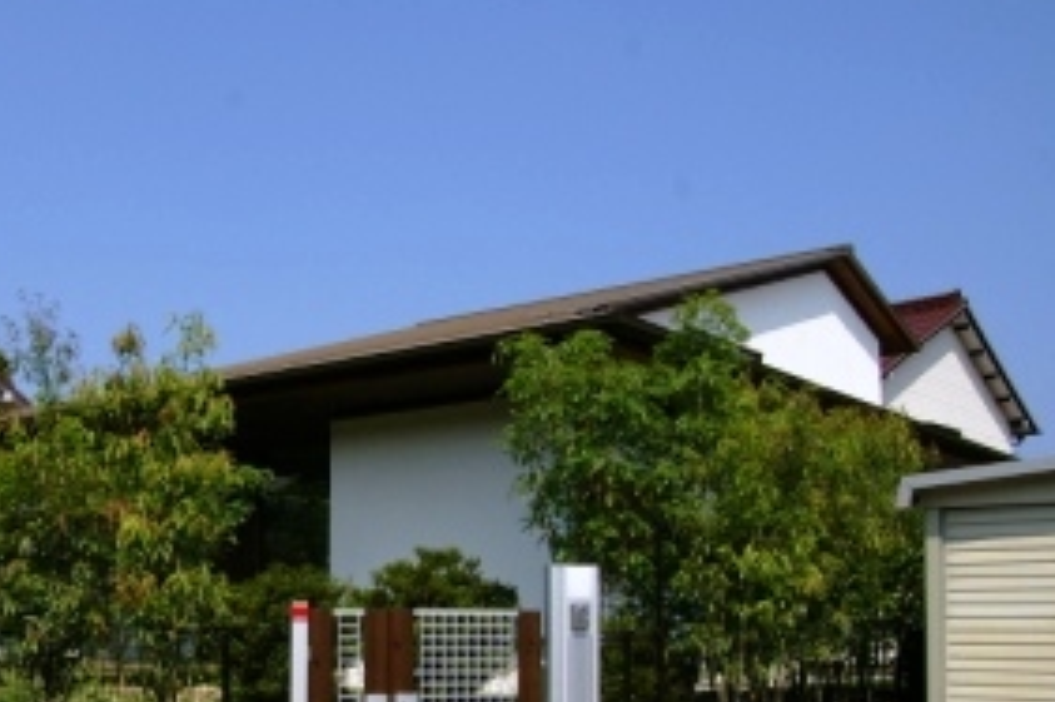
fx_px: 1259
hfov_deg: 43.8
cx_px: 248
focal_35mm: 43
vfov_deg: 30.5
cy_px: 541
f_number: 8
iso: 200
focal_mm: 18
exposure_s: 1/750
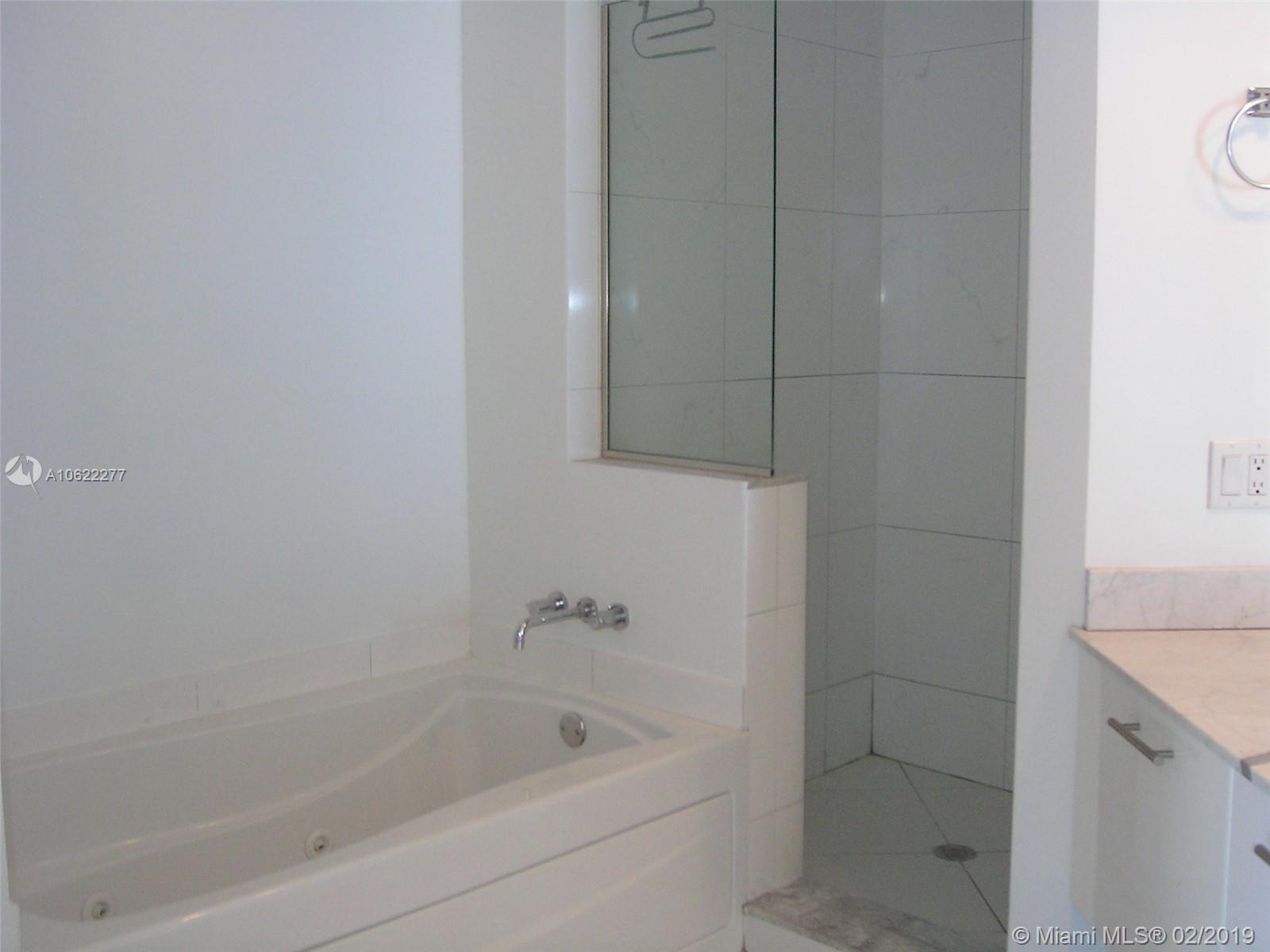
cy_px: 476
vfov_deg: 39.7
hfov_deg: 51.4
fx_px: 1321
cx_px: 635
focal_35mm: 36
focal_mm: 5.6
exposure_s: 1/30
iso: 100
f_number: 2.8
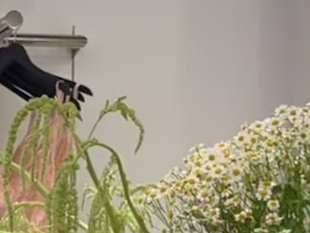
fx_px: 1487
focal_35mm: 166
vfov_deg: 8.8
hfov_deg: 11.4
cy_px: 307
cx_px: -152
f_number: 1.5
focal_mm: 5.7
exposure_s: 1/60
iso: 64
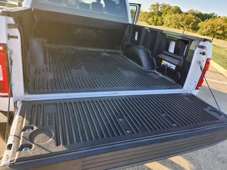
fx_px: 151
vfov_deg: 58.9
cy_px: 85
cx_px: 114
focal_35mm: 23
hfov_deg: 73.9
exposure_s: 1/180
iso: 40
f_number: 1.8
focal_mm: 5.54
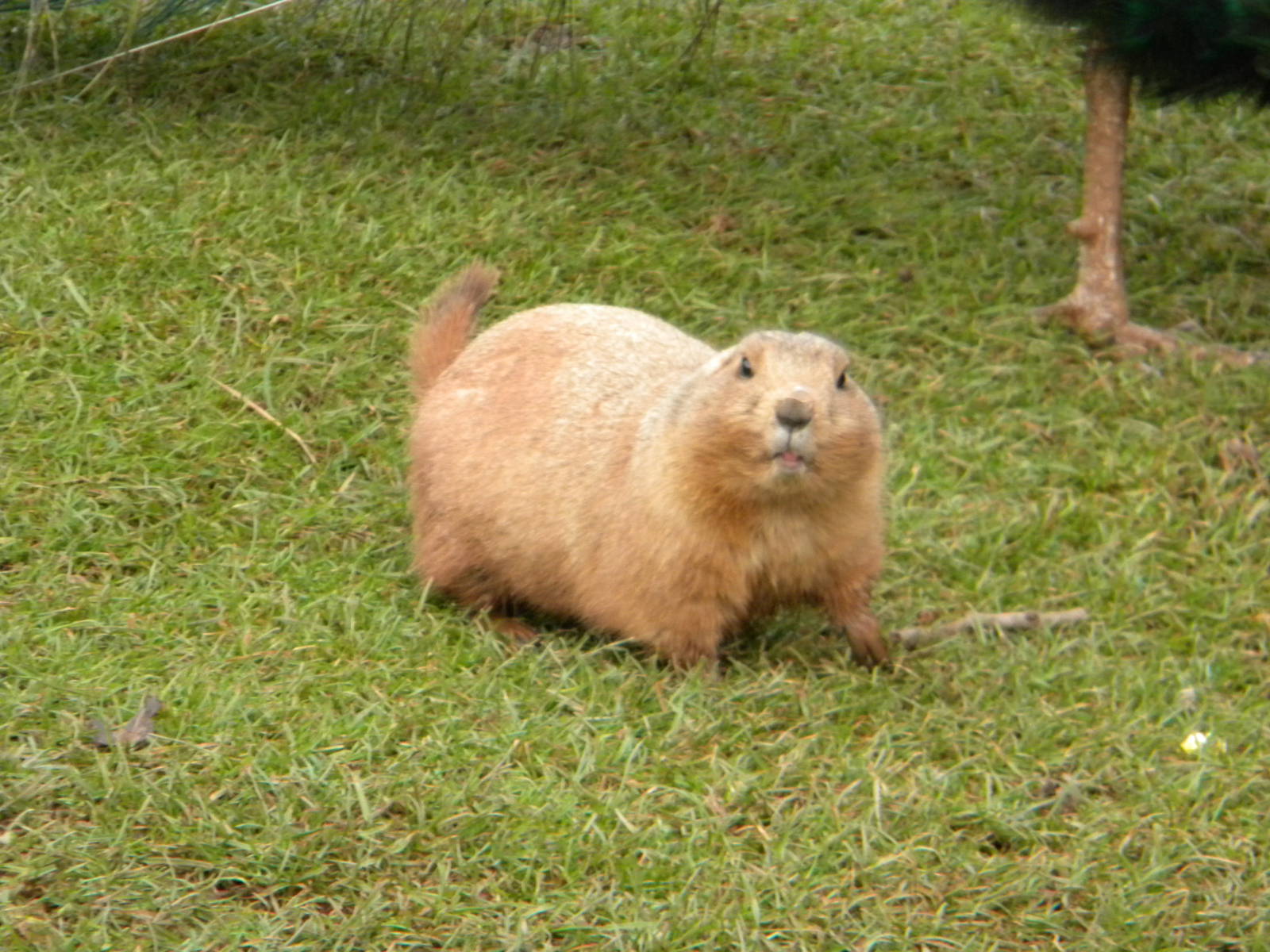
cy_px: 476
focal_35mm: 278
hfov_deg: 7.1
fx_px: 10199
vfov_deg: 5.3
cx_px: 635
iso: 400
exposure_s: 1/190
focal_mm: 50.4
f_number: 5.4
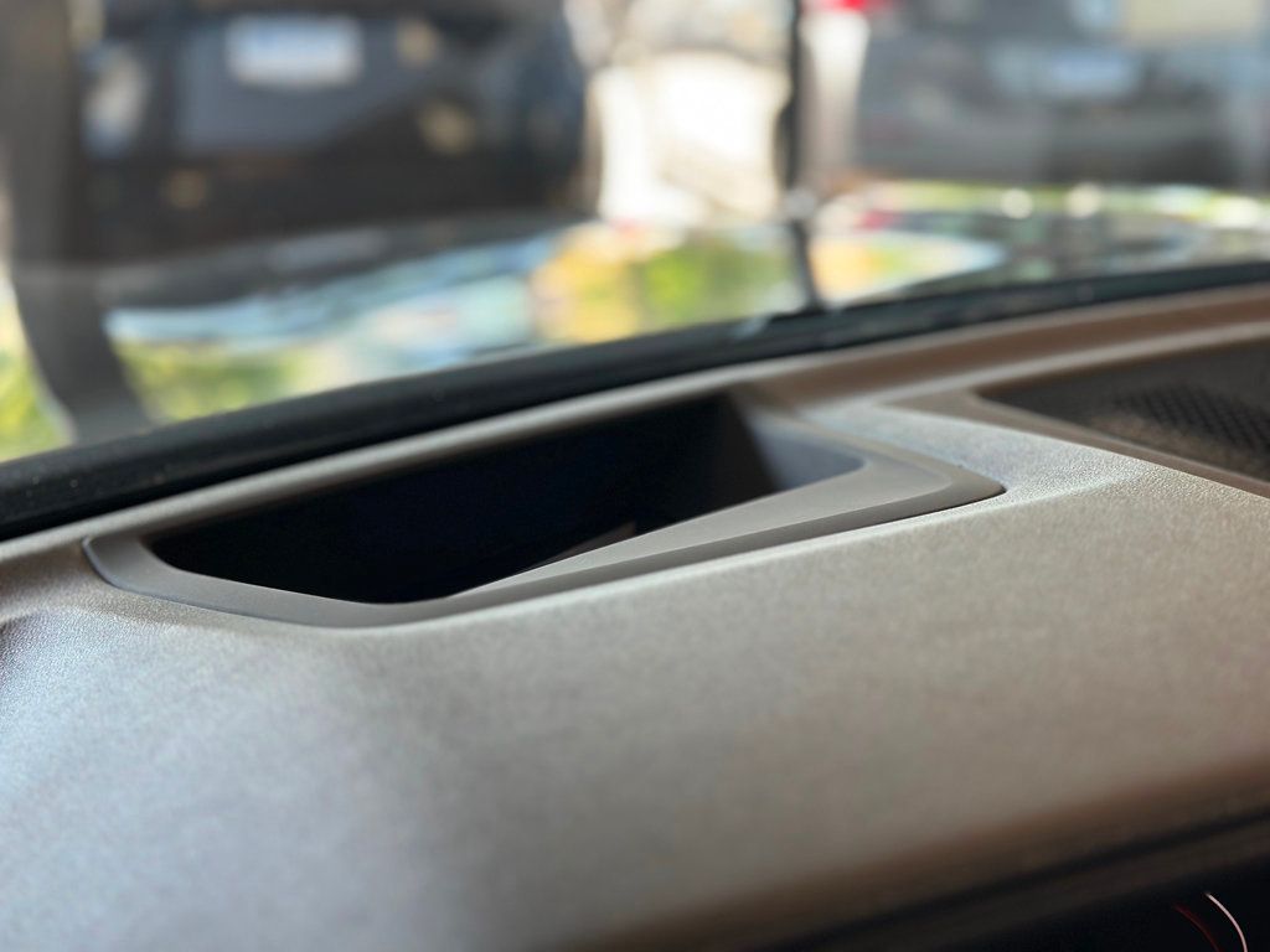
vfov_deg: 30.3
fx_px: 1761
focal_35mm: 48
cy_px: 476
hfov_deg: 39.7
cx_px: 635
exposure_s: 1/120
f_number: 1.78
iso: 80
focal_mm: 6.86
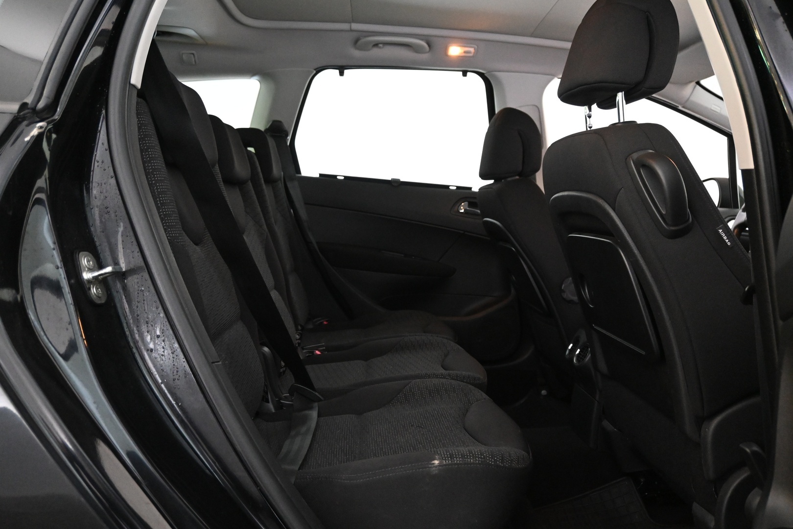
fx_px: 644
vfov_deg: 44.6
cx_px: 396
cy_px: 264
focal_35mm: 29
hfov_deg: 63.2
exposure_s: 1/30
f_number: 3.8
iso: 4500
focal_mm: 19.5
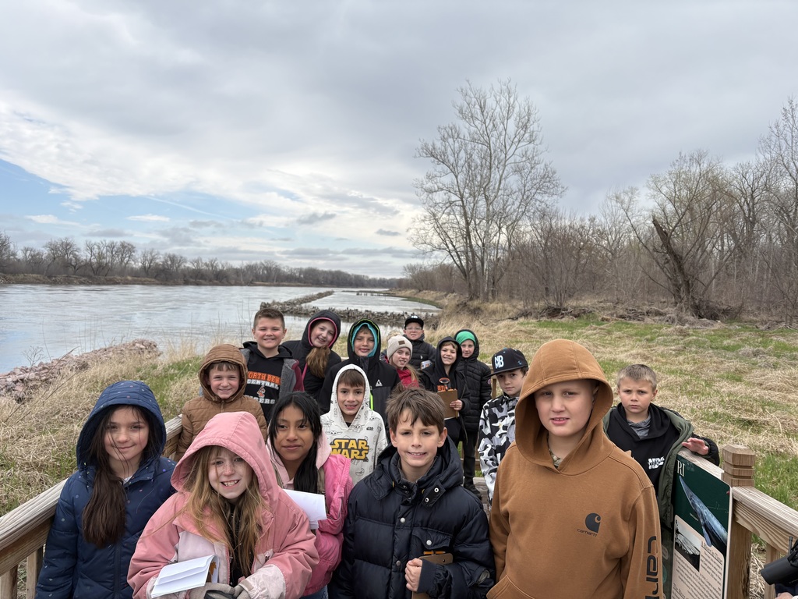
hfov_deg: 67.3
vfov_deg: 53.1
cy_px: 300
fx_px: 599
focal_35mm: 26
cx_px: 399
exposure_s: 1/2075
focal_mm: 5.96
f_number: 1.6
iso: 50
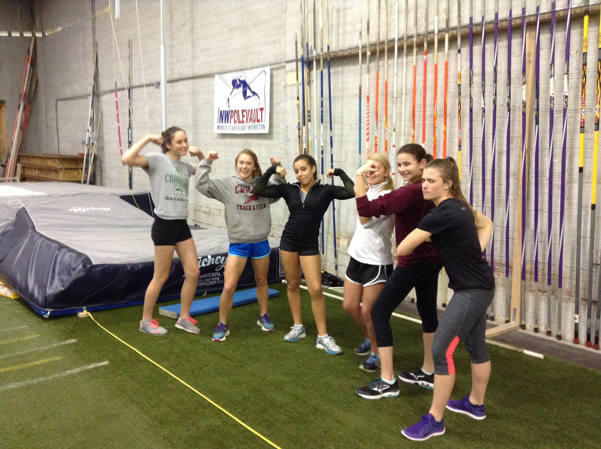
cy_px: 224
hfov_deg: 55.4
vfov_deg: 42.8
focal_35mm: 33
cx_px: 300
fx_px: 572
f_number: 2.4
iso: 200
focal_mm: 3.3
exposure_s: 1/24
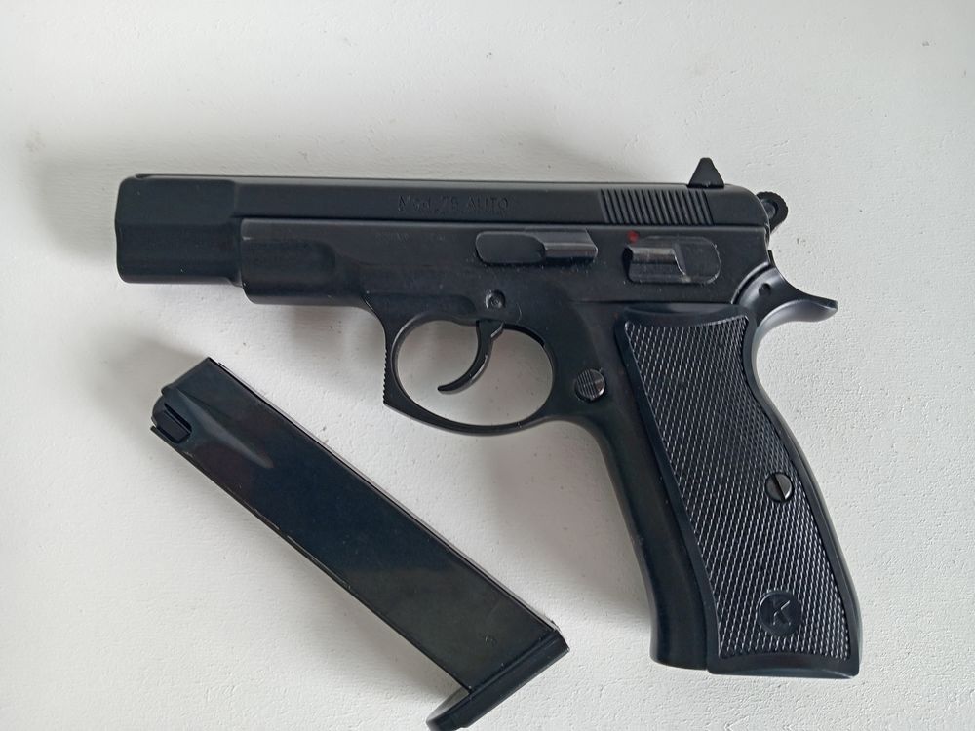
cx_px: 488
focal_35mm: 27
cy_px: 366
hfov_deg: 65.3
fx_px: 760
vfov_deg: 51.4
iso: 210
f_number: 1.8
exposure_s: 1/33.3
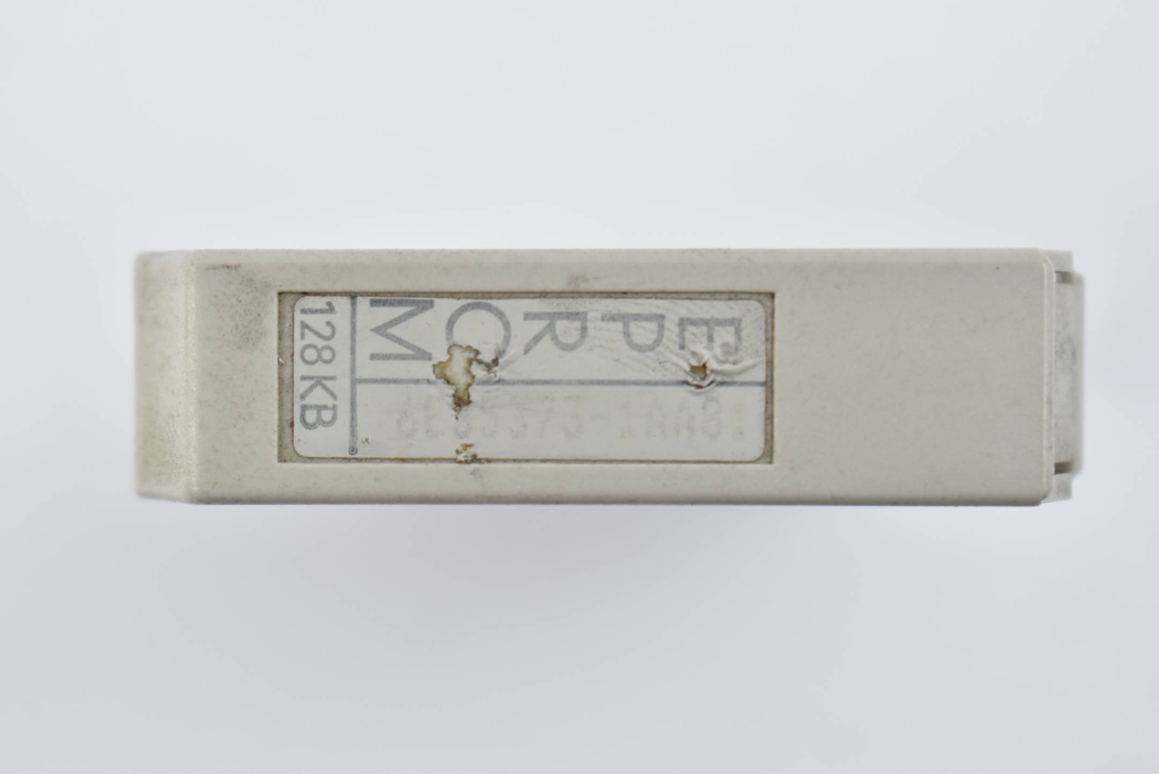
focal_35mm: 82
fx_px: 2658
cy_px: 387
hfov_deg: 24.6
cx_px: 580
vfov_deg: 16.6
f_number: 5.6
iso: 500
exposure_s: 1/100
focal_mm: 55
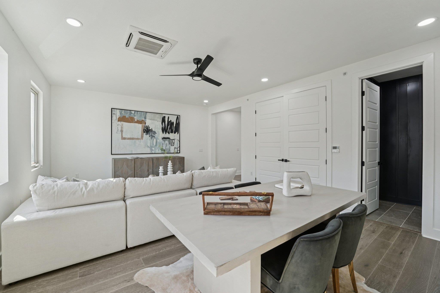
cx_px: 220
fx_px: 178
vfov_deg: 78.8
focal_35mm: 15
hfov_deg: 101.9
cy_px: 146
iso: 400
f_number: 8
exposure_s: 1/60
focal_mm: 14.6
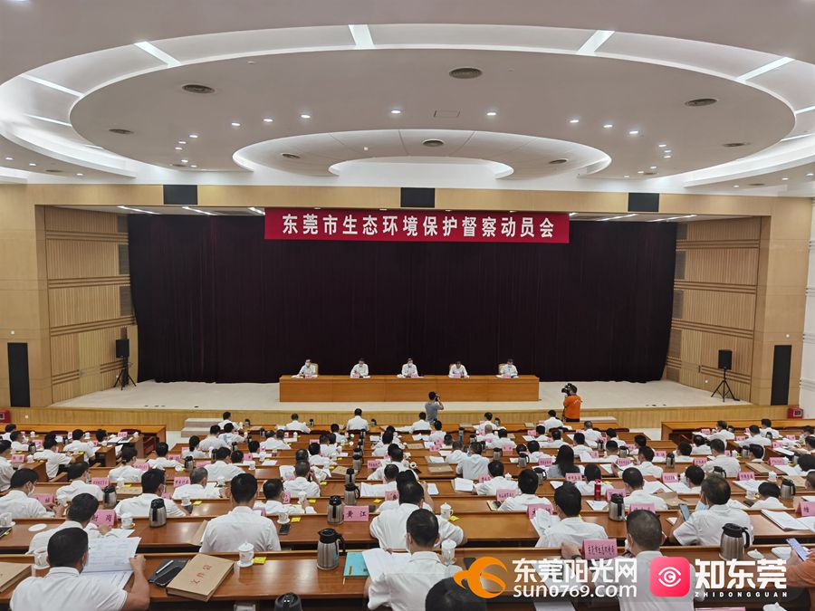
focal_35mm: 23
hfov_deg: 73.9
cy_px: 306
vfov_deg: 58.9
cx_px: 408
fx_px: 542
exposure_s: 1/80.6
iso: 50
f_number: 1.9
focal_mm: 6.71
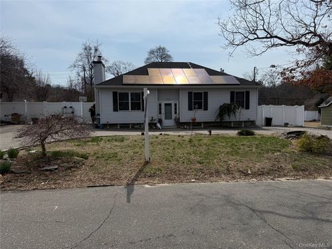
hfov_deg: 71.6
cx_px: 166
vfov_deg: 56.8
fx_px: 230
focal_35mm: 24
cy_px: 124
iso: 80
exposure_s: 1/8130
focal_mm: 6.76
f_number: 1.78
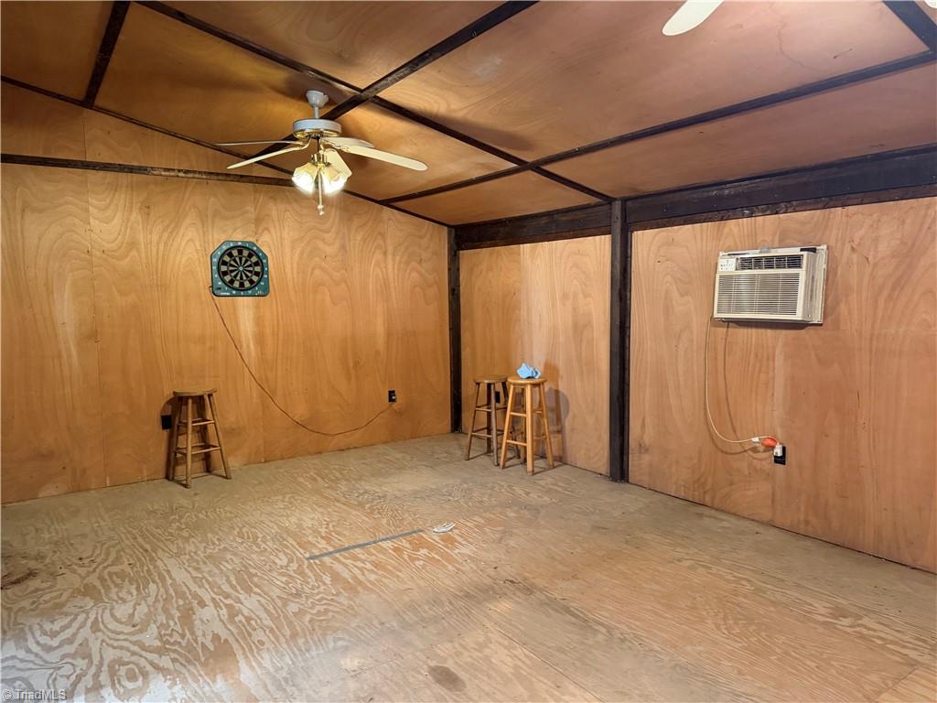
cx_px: 468
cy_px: 352
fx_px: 650
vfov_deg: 56.8
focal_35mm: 24
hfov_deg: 71.6
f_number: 1.78
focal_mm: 6.76
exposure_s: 1/40
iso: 640
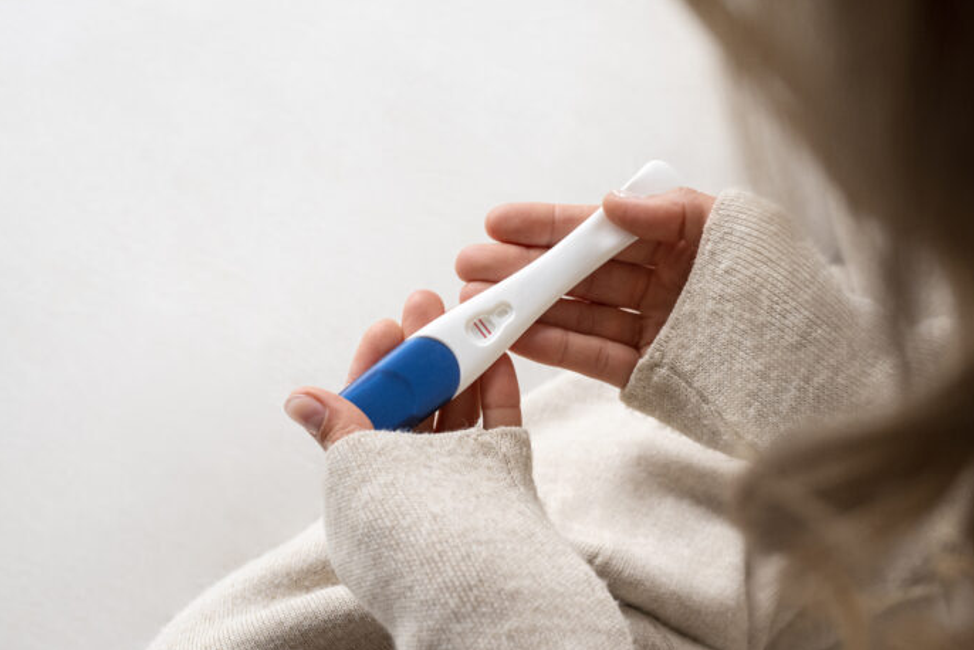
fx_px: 1516
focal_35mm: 56
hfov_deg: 35.6
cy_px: 304
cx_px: 530
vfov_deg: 24.2
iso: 500
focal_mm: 50
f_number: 3.2
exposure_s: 1/100
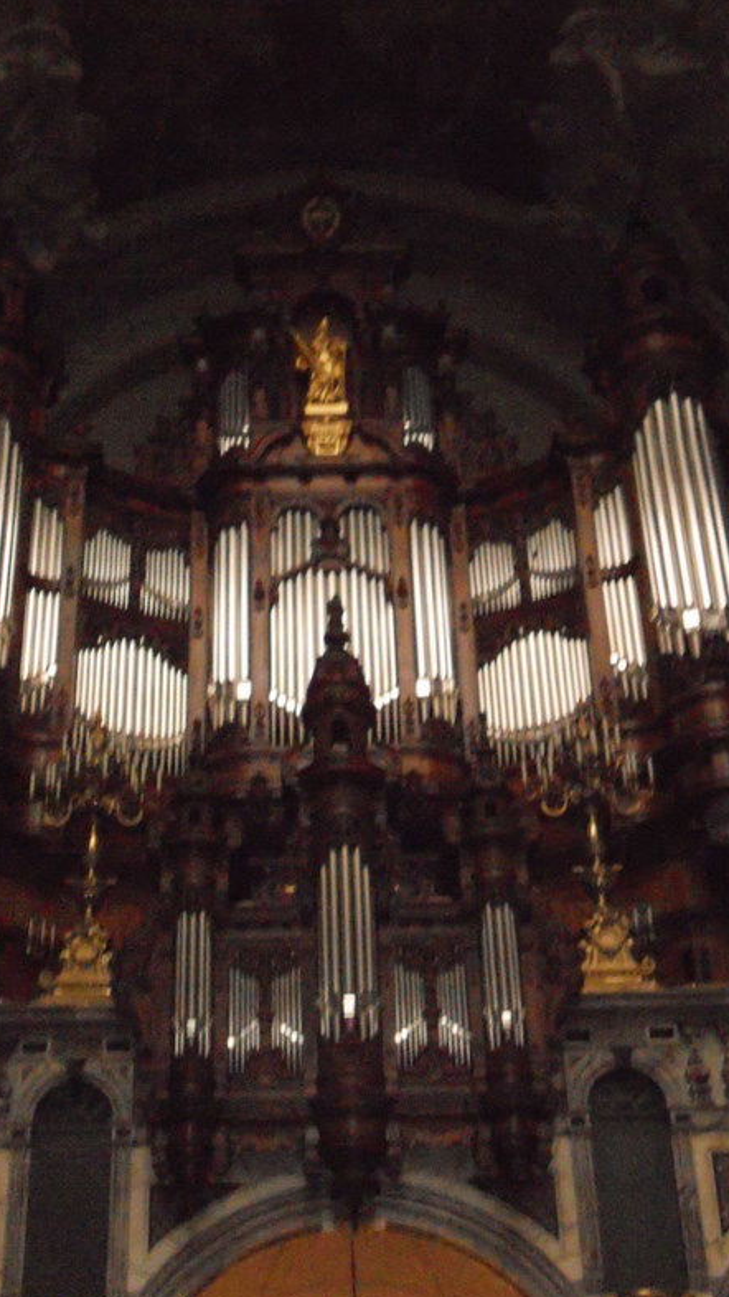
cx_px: 328
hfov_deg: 23.5
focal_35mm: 51
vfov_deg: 40.6
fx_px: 1753
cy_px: 647
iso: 1600
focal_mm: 8.2
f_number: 4.3
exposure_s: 1/30
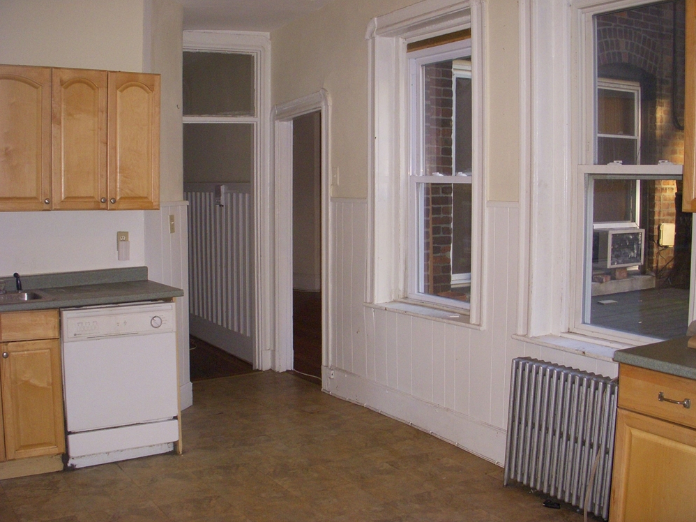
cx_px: 347
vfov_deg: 36.8
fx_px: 784
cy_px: 262
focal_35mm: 39
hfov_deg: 47.9
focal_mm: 6.3
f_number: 3.3
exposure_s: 1/100
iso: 320
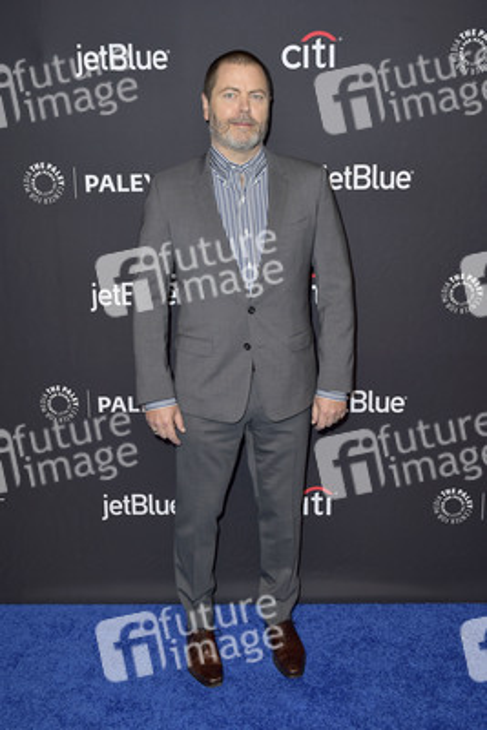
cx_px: 244
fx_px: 770
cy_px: 365
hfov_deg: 35.1
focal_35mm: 38
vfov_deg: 50.7
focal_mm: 38
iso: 250
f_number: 5.6
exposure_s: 1/250
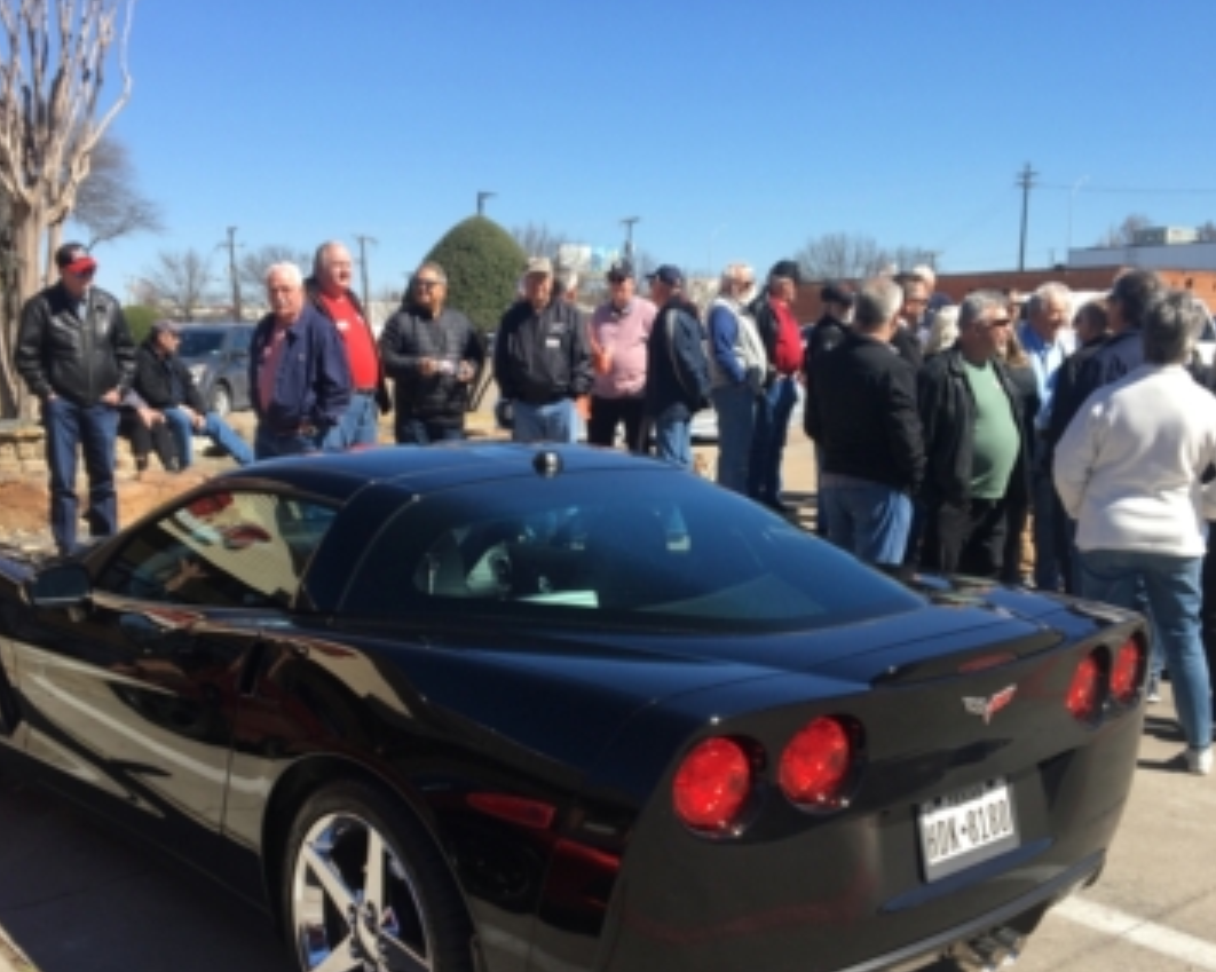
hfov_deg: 45.8
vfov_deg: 37.2
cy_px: 586
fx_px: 1439
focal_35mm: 40
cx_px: 584
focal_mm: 4.15
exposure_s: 1/1026
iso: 25
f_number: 2.2
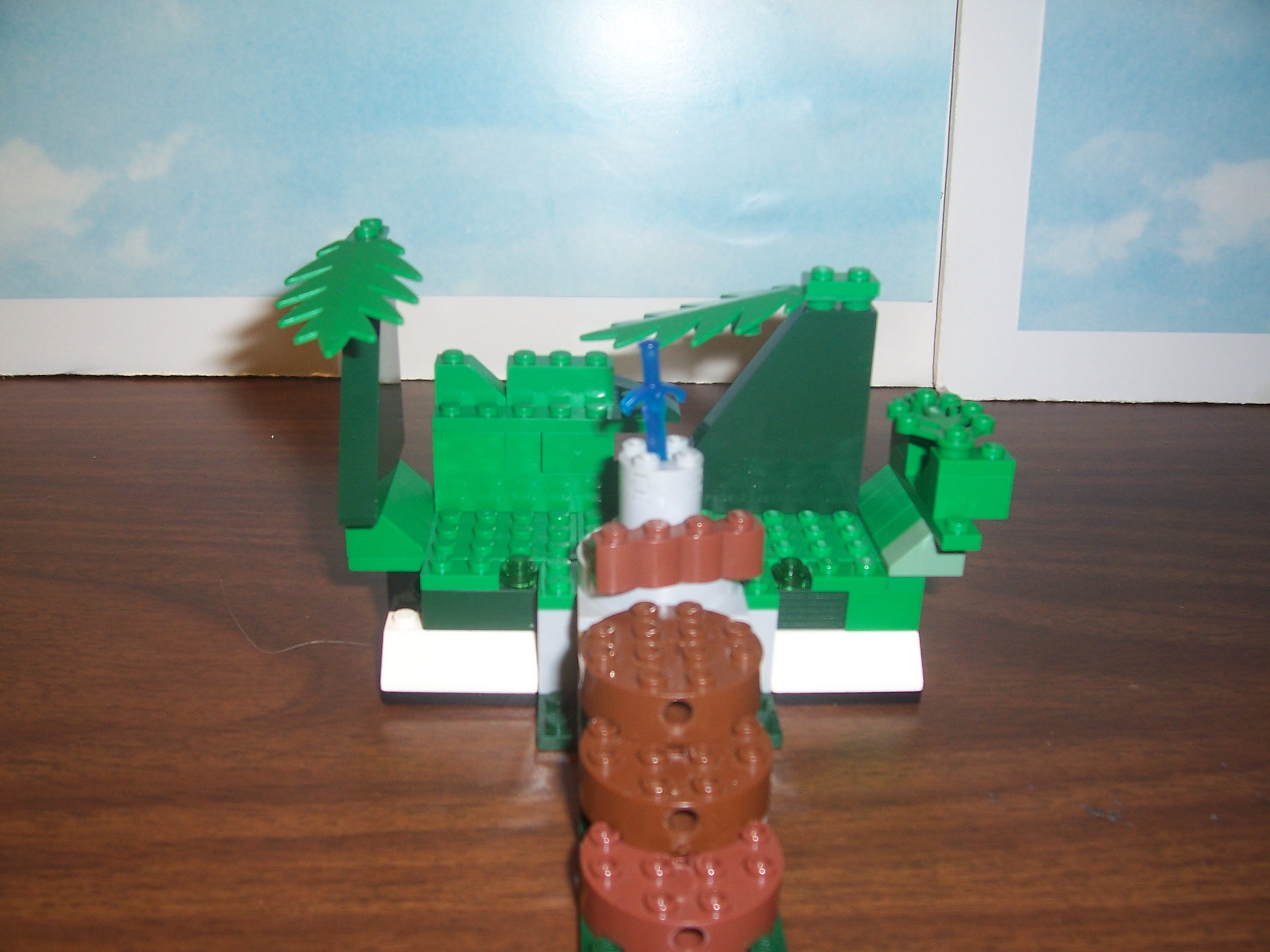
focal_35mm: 34
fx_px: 1247
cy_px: 476
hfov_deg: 54.0
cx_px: 635
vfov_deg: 41.8
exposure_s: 1/60
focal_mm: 5.6
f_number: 2.7
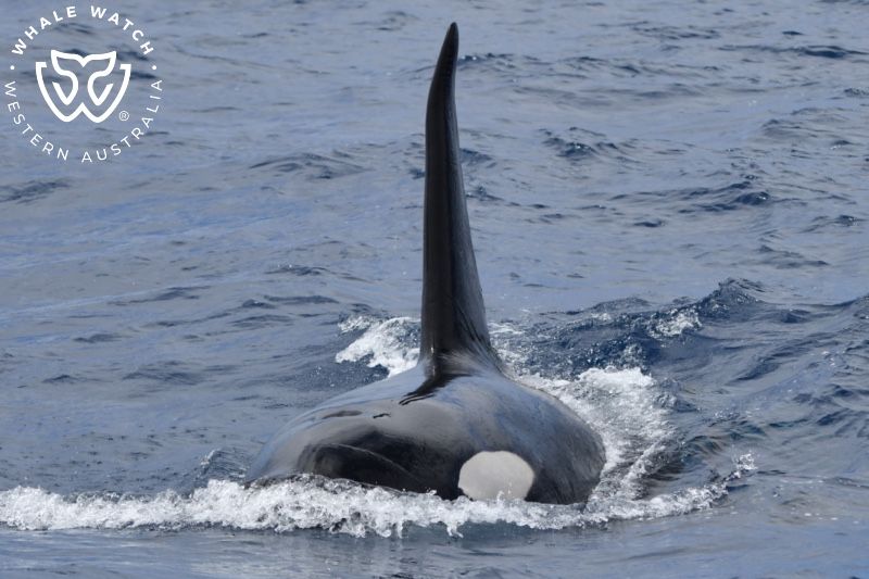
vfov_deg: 7.4
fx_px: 4464
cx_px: 434
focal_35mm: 185
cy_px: 290
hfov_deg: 11.1
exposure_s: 1/8000
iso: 640
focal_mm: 185
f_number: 5.3
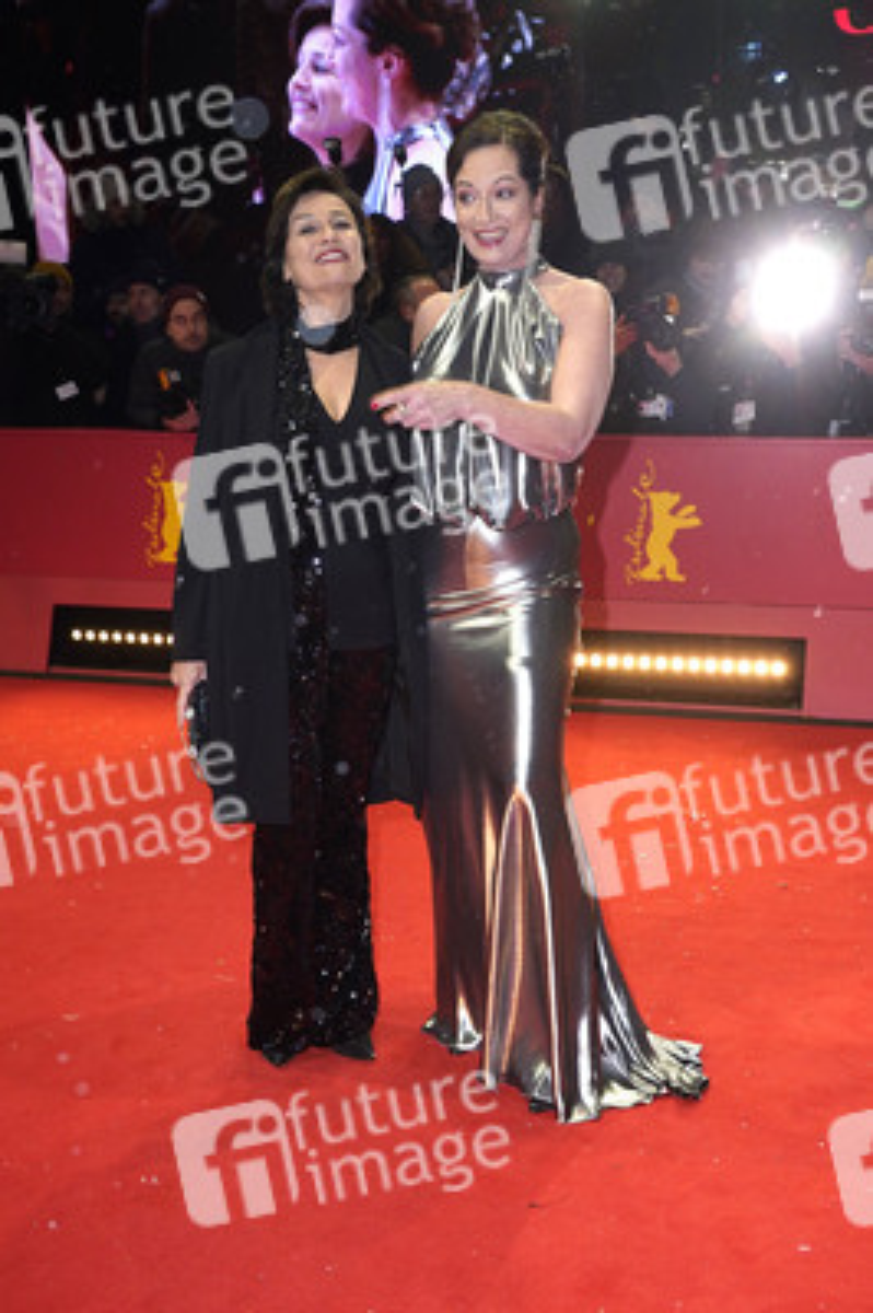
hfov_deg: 37.8
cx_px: 436
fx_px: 1275
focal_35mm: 35
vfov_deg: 54.5
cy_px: 656
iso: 640
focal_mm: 35
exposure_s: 1/160
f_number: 5.6
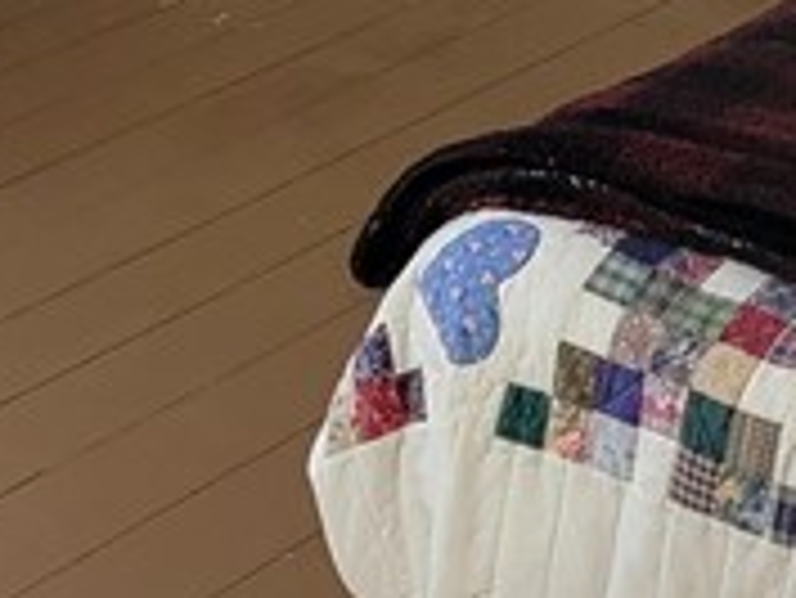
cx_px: 364
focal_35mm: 139
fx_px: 3198
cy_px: -364
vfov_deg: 10.2
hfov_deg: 14.2
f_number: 1.8
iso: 400
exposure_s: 1/40
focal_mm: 6.7
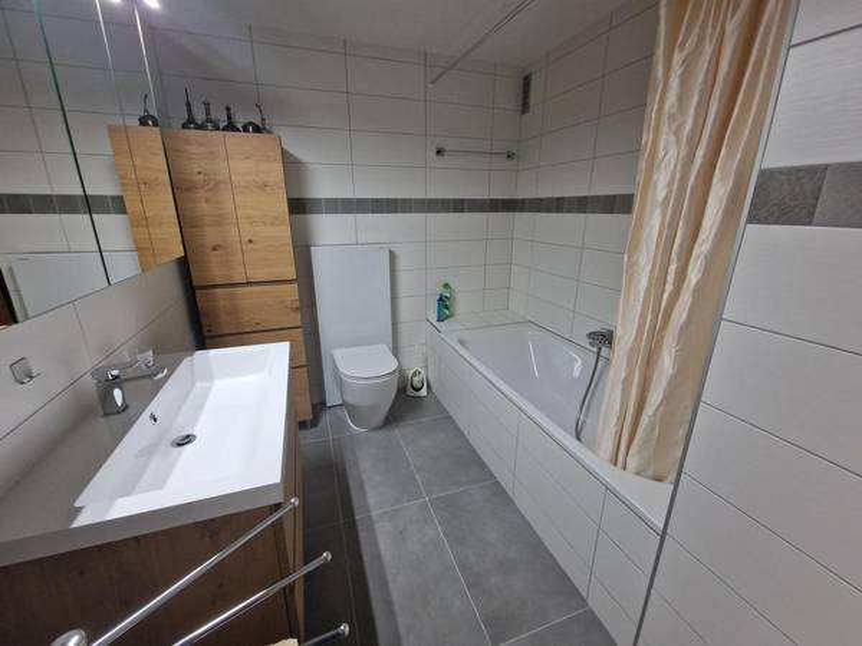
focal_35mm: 13
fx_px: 324
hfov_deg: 106.2
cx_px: 431
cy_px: 323
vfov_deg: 89.9
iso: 250
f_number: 2.2
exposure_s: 1/60
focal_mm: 2.2
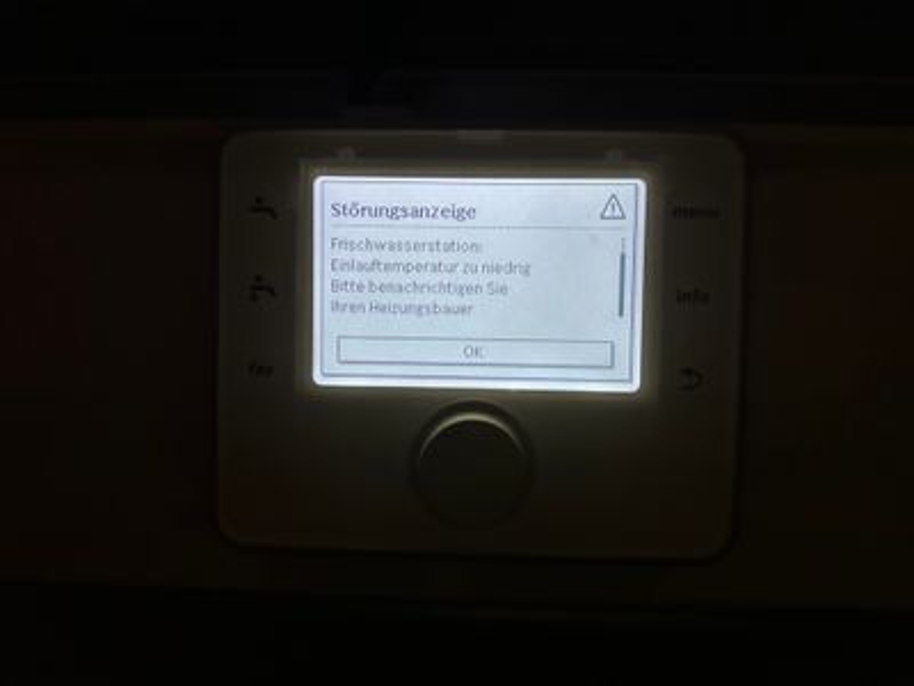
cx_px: 457
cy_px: 343
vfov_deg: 56.8
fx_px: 634
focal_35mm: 24
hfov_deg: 71.6
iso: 640
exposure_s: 1/60
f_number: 1.78
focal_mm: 6.86
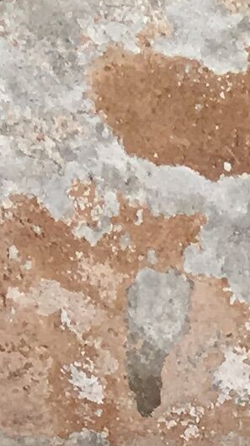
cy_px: 1520
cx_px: 949
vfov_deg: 7.4
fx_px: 2844
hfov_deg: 4.6
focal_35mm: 241
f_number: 2.2
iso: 25
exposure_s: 1/191
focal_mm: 4.15
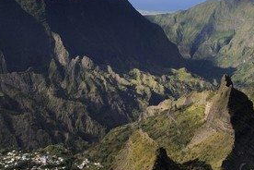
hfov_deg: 31.4
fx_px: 452
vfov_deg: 21.2
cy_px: 72
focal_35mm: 64
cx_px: 150
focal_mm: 42
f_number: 9
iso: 800
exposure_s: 1/1000
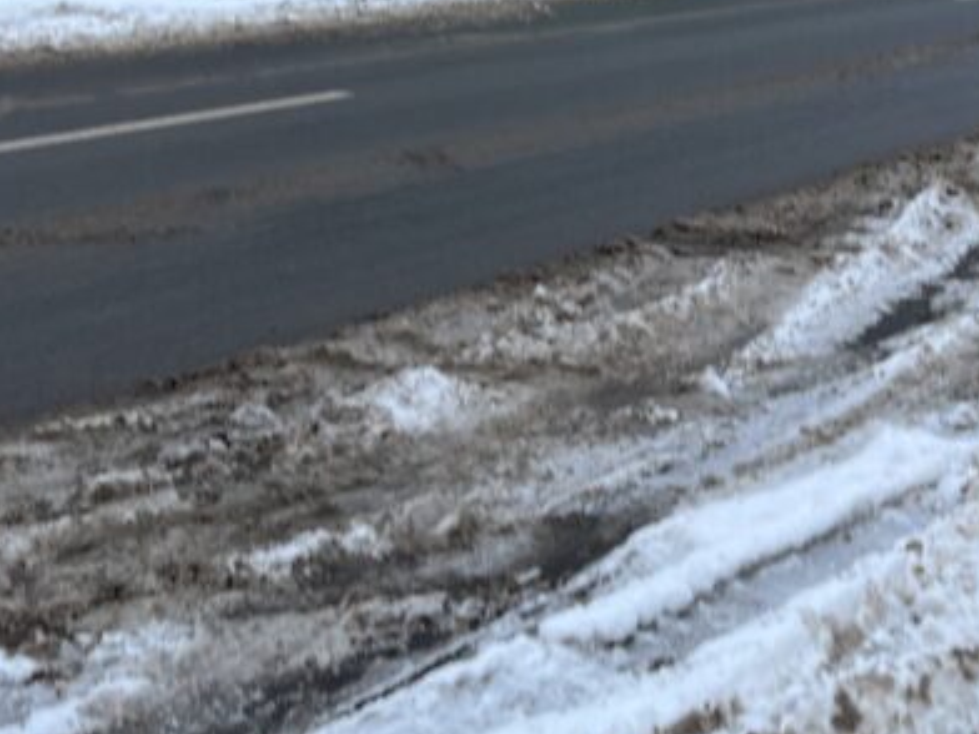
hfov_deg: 27.8
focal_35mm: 68
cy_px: 85
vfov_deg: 21.2
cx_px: 814
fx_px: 1923
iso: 50
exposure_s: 1/516
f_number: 1.5
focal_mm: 5.7
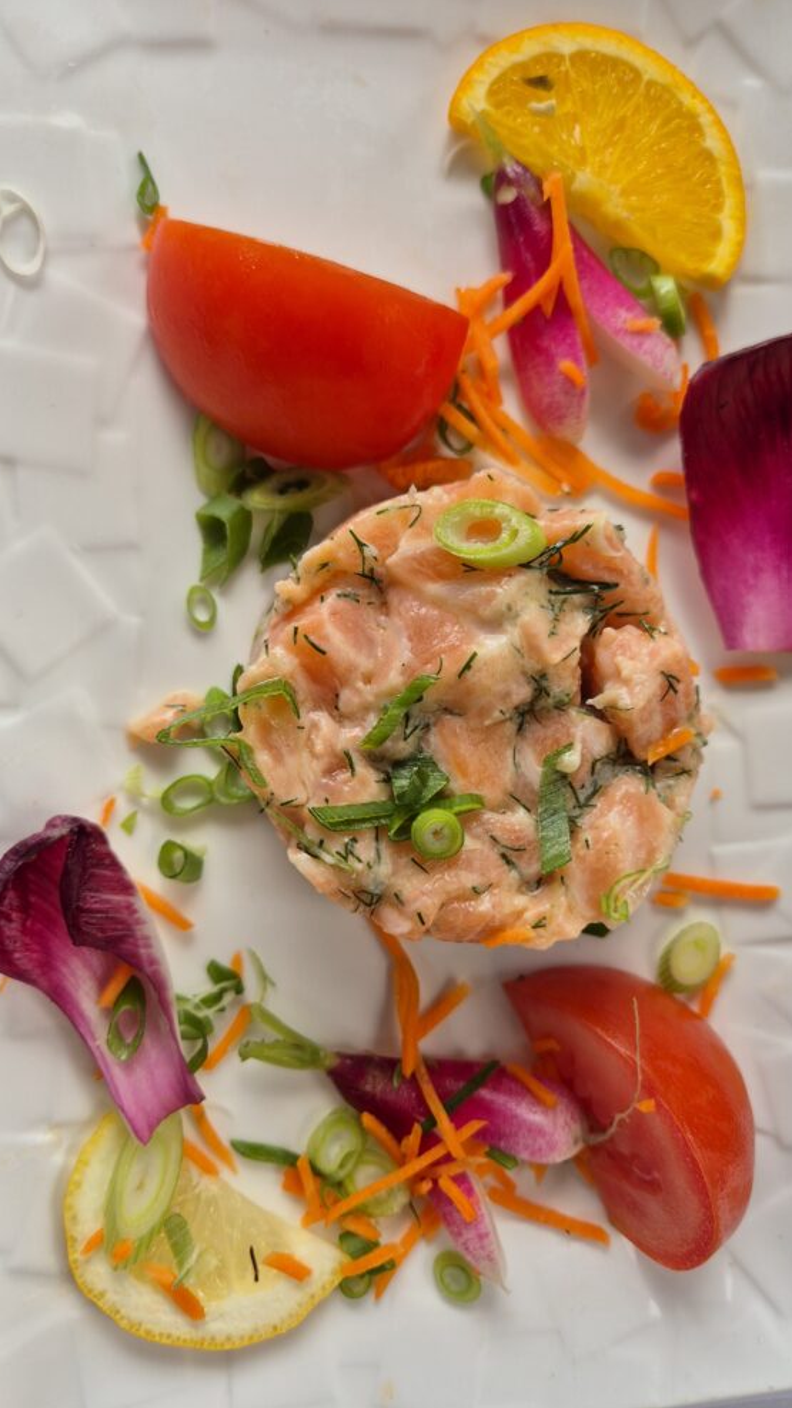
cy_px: 680
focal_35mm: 26
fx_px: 971
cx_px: 434
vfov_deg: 71.9
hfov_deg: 44.3
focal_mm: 5.4
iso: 25
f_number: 1.8
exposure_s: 1/195
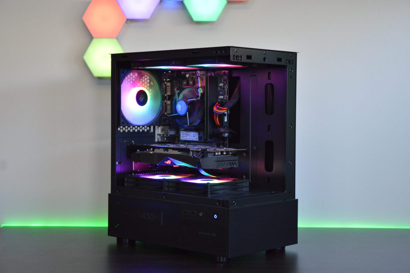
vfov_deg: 21.5
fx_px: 717
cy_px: 136
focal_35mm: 63
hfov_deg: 31.9
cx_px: 205
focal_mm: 42
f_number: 4.8
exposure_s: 1/60
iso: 800
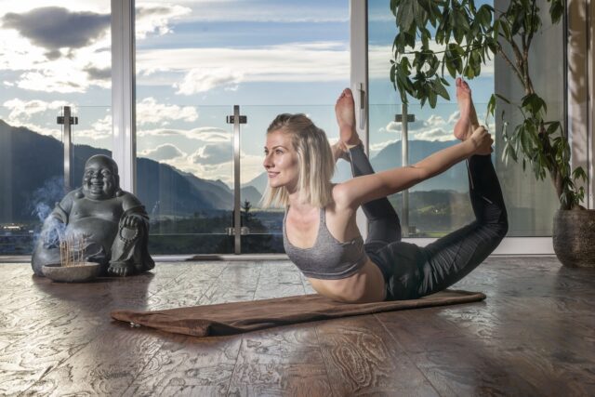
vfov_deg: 27.0
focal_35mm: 50
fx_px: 827
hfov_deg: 39.6
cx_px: 298
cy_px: 198
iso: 50
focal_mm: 50
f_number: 9.5
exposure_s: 1/100
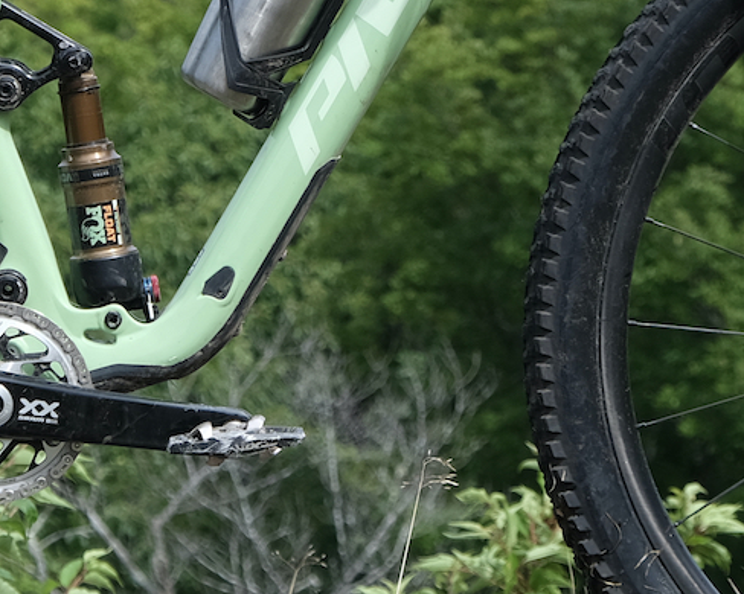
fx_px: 6691
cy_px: -36
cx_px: 213
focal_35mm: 304
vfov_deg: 5.1
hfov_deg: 6.4
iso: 250
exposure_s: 1/500
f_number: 6.4
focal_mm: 52.7
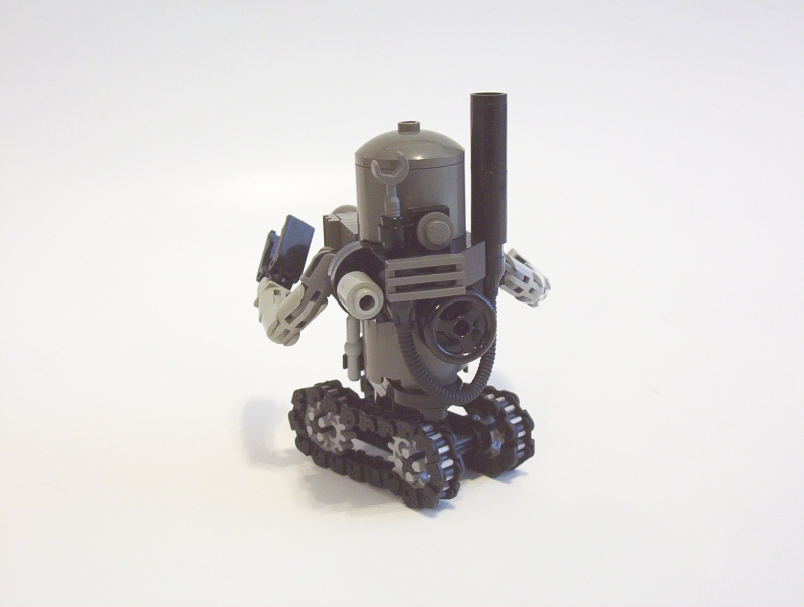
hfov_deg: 35.5
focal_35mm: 54
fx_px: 1257
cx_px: 402
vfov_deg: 27.1
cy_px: 304
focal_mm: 7.1
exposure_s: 1/8.79
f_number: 2.97
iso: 200
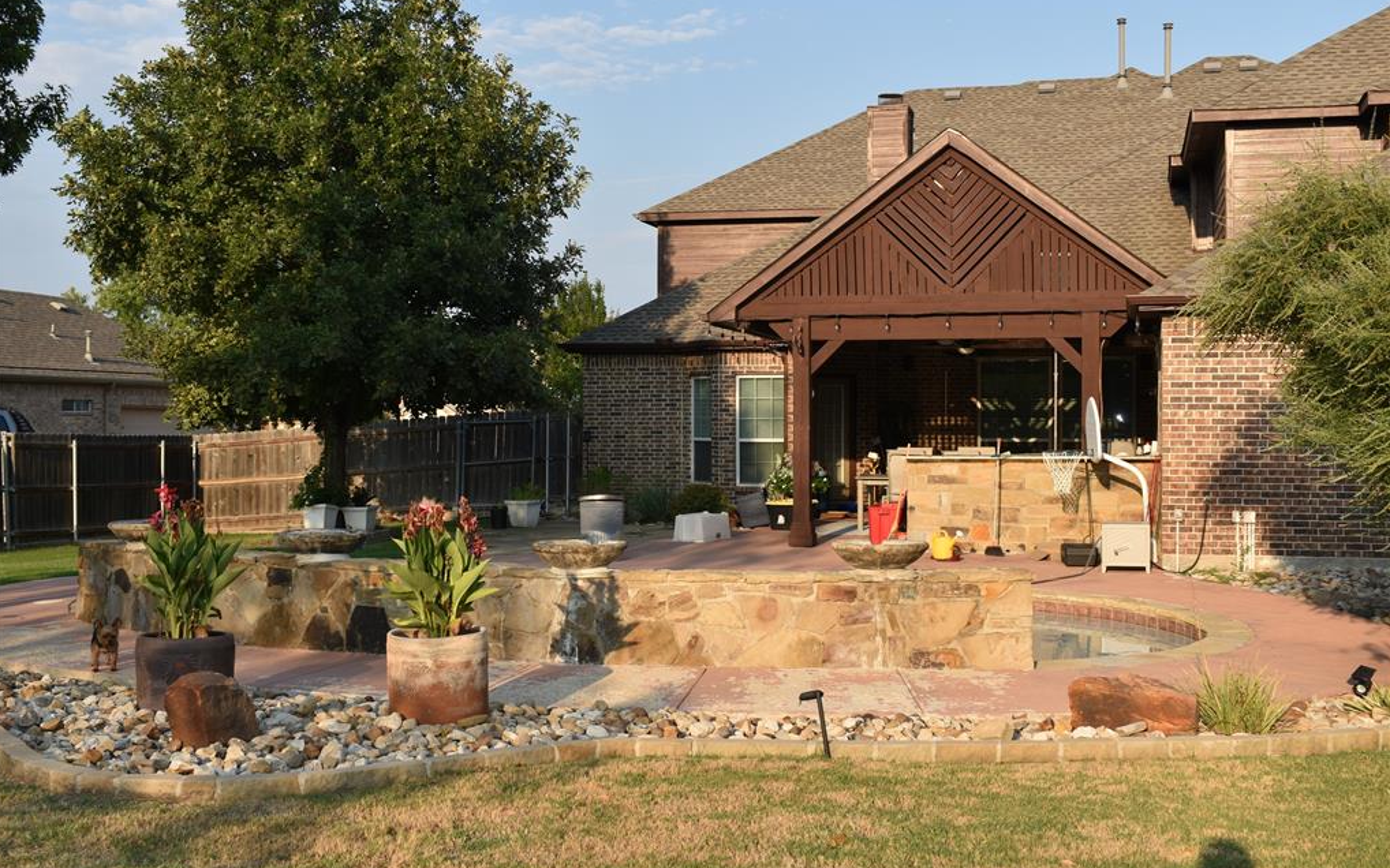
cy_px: 430
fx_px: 1572
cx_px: 692
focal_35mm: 42
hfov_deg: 47.7
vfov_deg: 30.9
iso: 100
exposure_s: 1/200
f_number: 7.1
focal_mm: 27
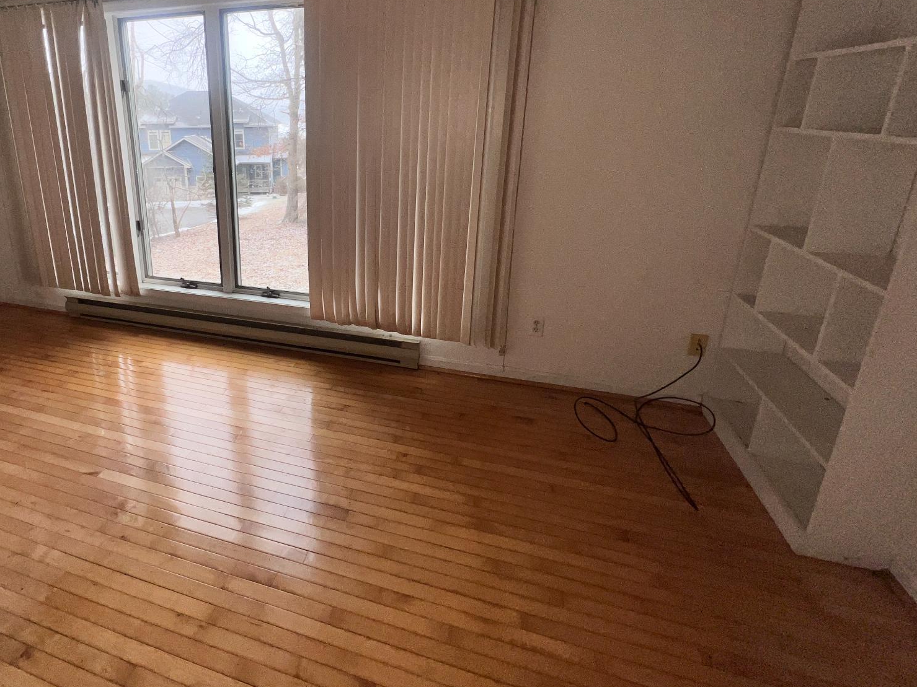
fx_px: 477
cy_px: 259
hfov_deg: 85.1
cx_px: 316
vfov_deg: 70.5
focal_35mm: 18
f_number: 1.8
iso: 25
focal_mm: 1.57
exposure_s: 1/133
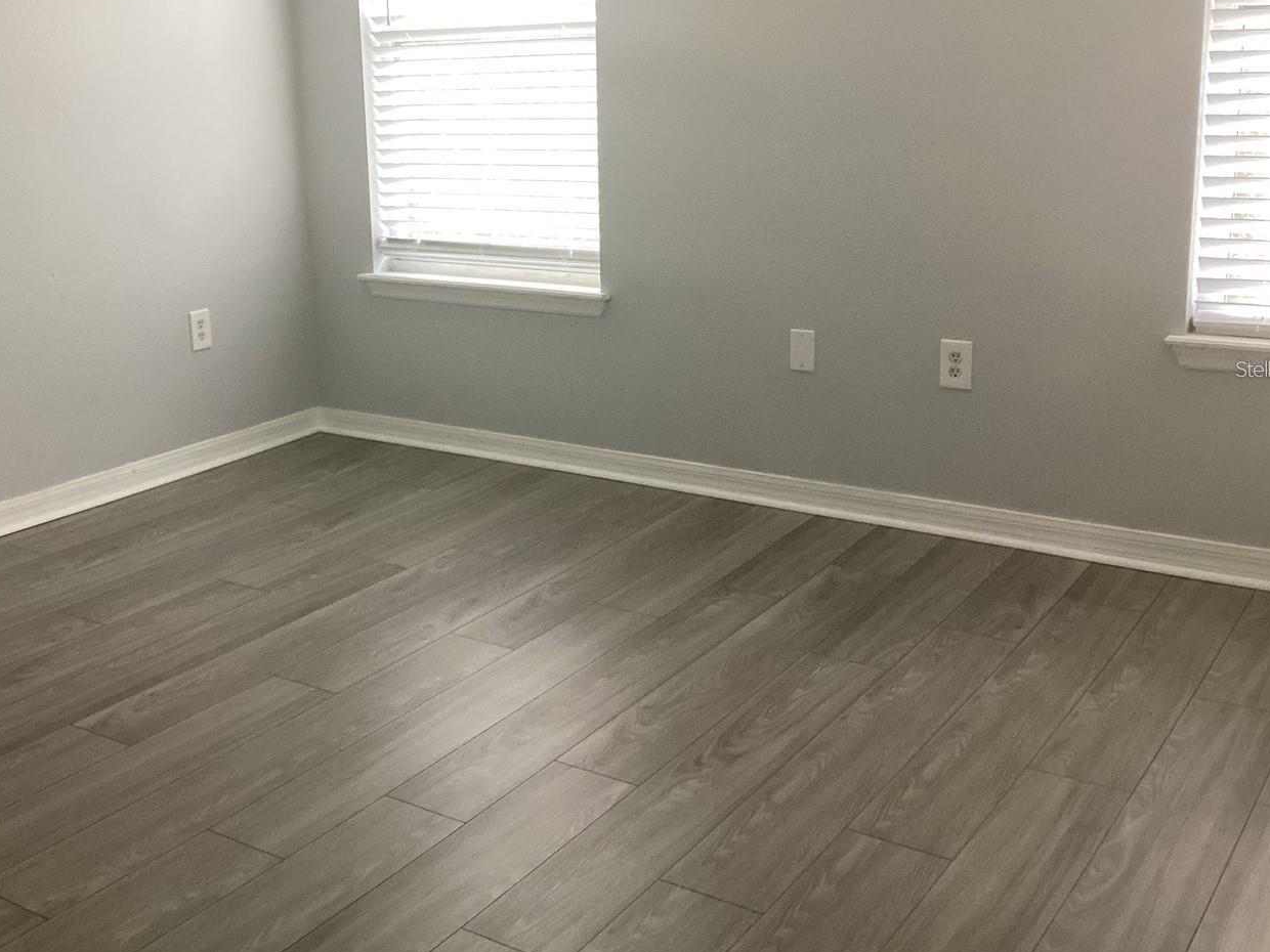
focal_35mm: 40
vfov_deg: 35.8
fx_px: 1468
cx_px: 513
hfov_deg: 46.6
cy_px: 369
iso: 160
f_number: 2.4
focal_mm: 3.3
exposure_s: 1/60
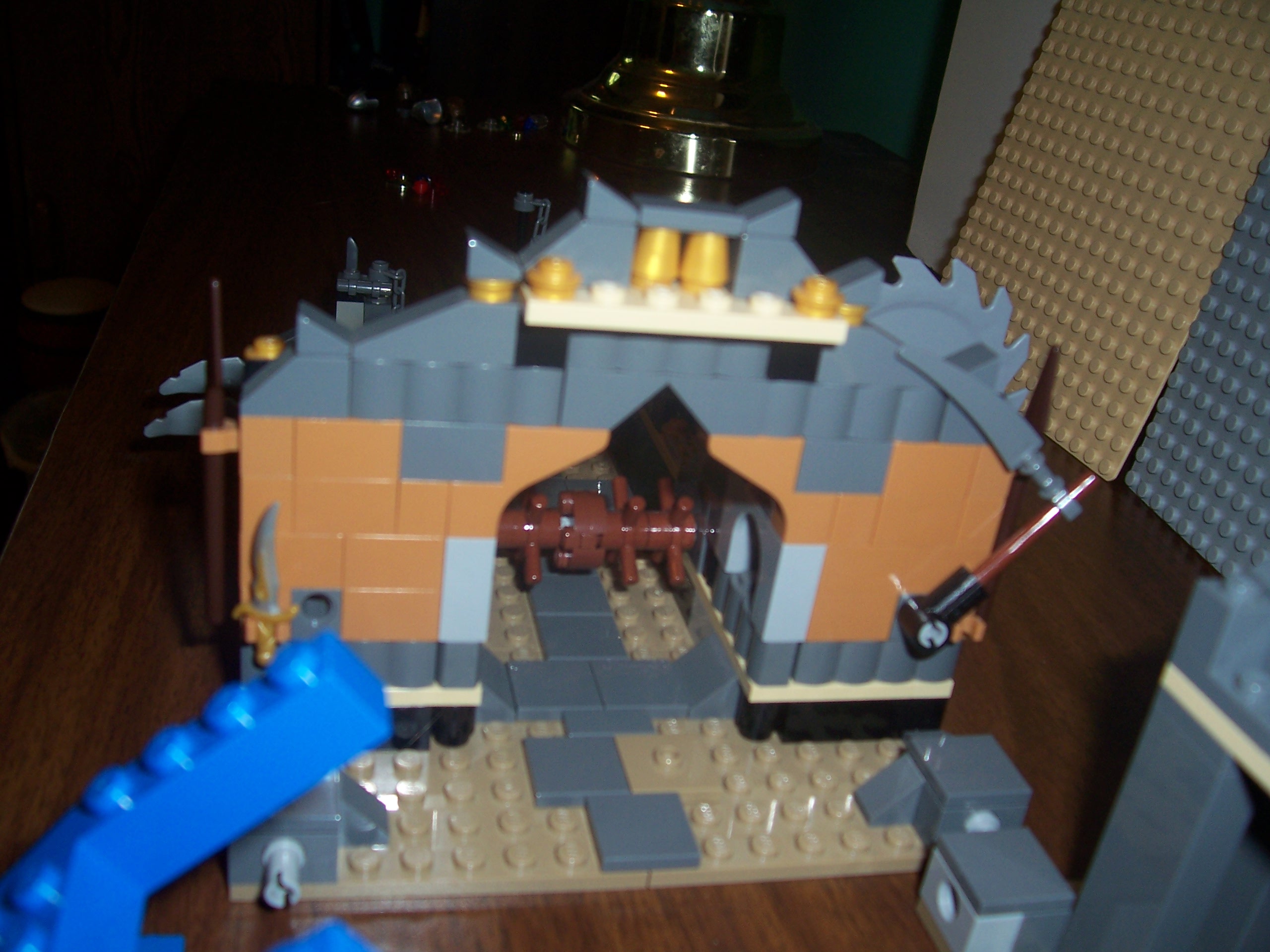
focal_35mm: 34
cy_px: 476
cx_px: 635
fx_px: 1247
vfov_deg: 41.8
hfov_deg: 54.0
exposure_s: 1/60
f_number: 2.7
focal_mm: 5.6
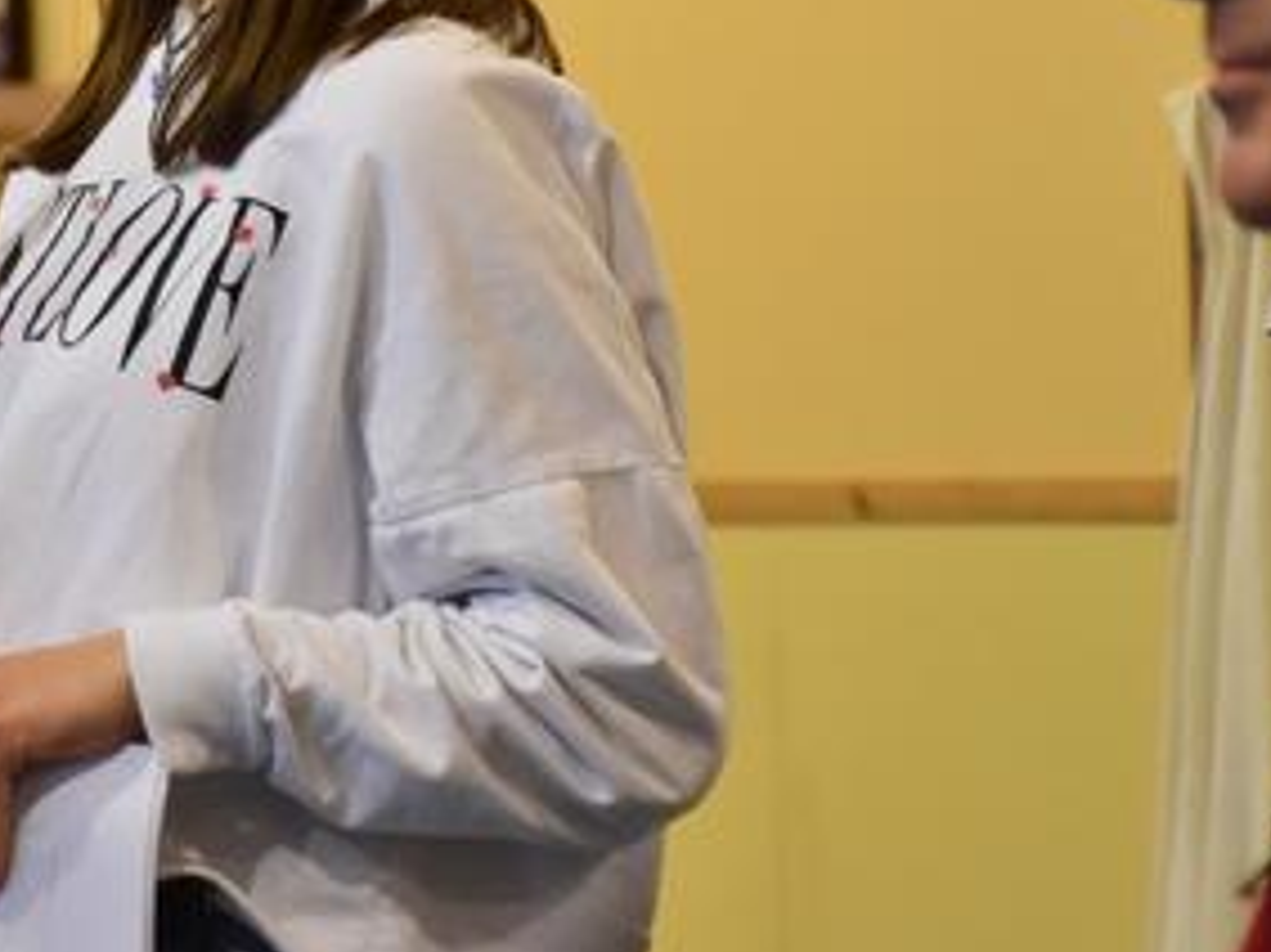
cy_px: 25
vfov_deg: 4.4
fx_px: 12449
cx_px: -40
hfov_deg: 5.8
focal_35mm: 339
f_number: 5.3
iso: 900
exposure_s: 1/60
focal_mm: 95
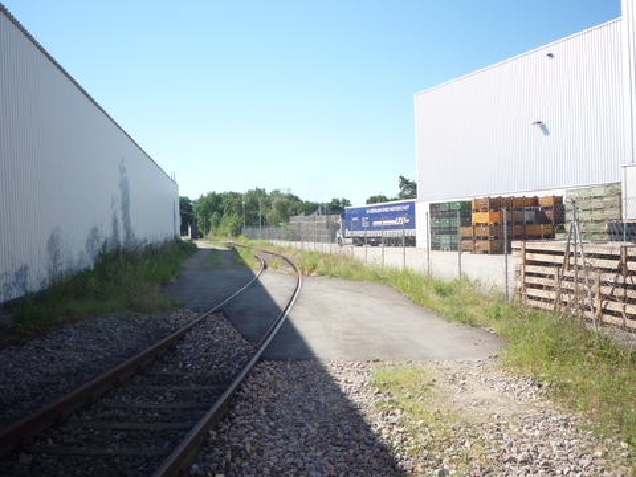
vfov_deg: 44.2
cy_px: 238
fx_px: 588
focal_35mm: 32
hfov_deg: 56.8
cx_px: 318
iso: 100
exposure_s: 1/400
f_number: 4
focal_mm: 5.2
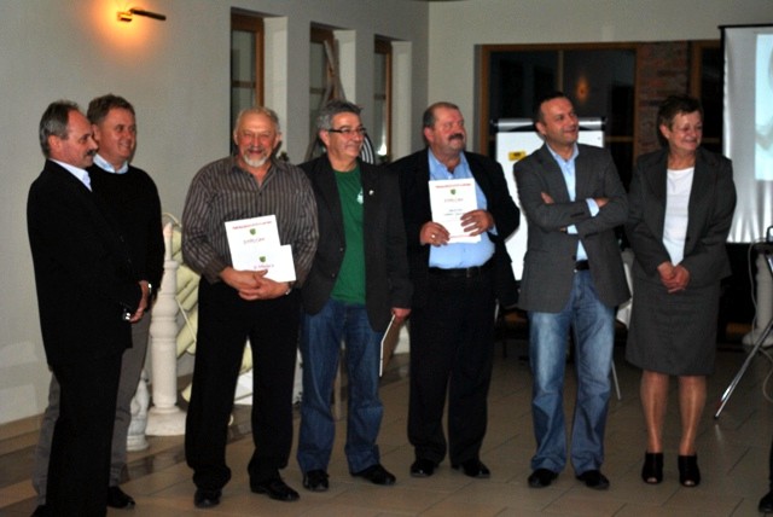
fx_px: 1483
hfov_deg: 29.2
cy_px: 258
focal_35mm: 69
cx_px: 386
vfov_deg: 19.8
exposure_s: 1/60
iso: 200
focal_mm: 46
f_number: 5.3
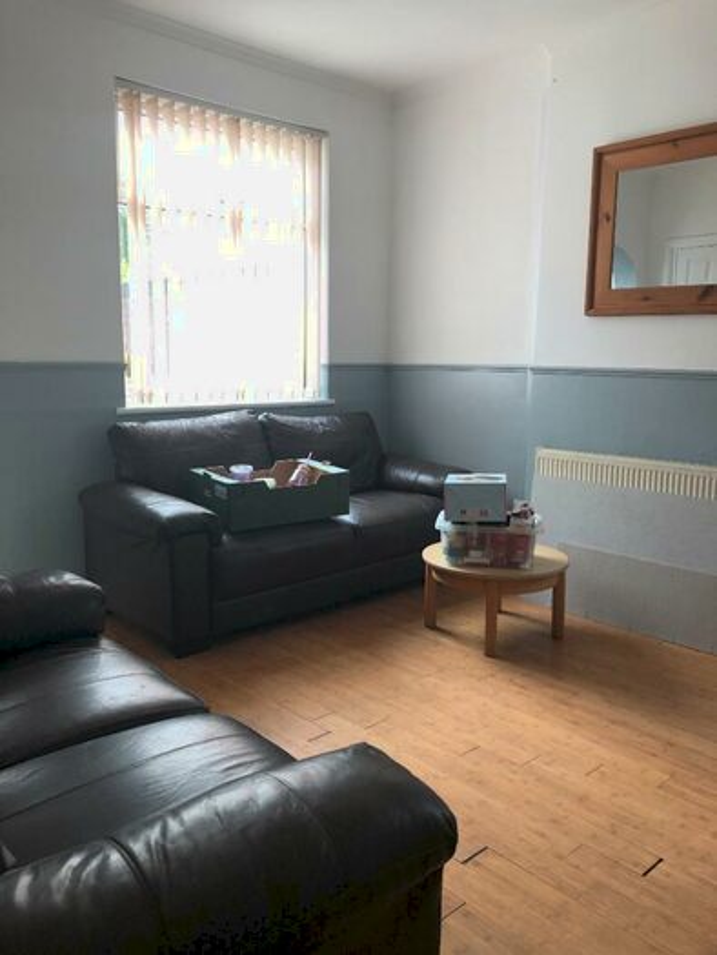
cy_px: 478
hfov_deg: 49.8
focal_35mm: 28
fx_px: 773
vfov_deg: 63.4
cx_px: 358
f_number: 1.8
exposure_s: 1/50
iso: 32
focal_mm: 3.99
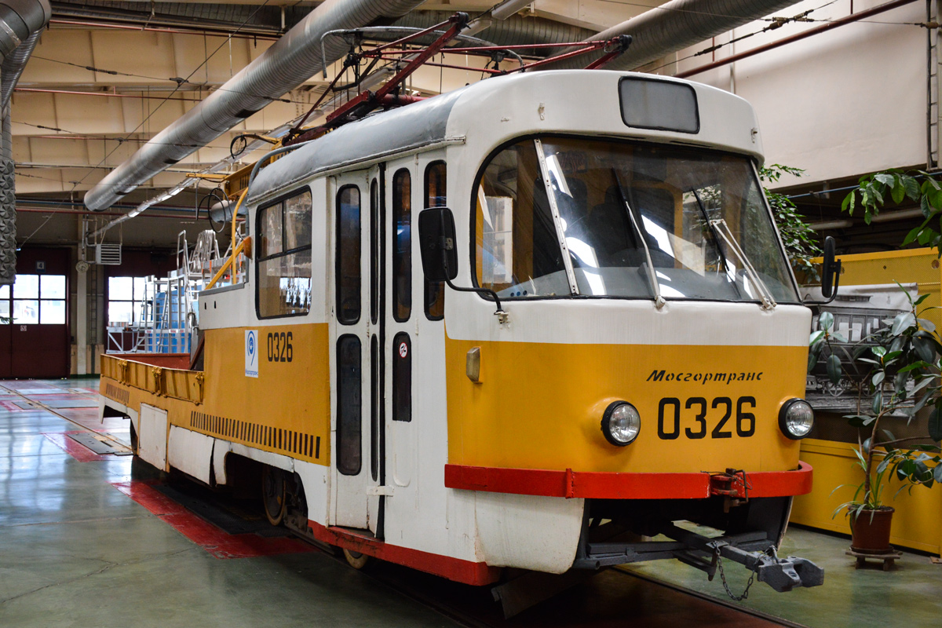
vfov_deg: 33.0
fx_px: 1060
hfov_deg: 47.9
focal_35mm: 40
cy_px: 314
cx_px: 471
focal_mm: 27
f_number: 6.3
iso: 800
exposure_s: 1/40
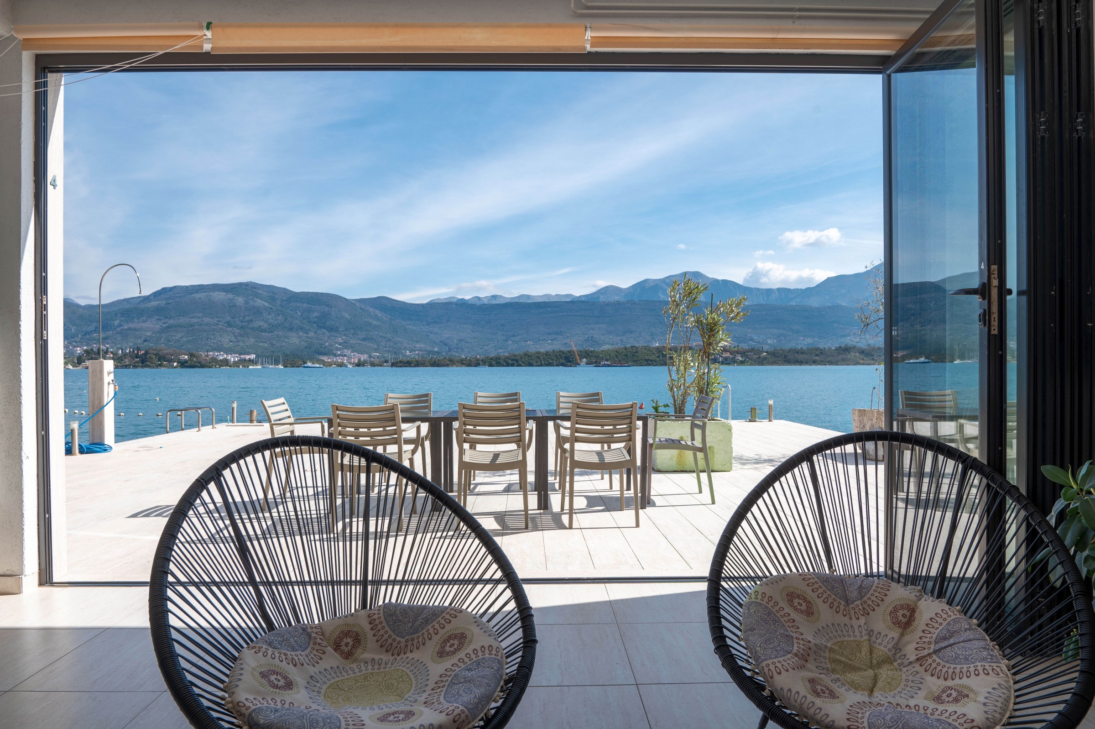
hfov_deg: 78.6
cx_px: 548
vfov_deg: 57.2
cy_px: 364
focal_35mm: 22
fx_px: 669
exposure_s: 1/1000
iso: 160
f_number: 9
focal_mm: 22
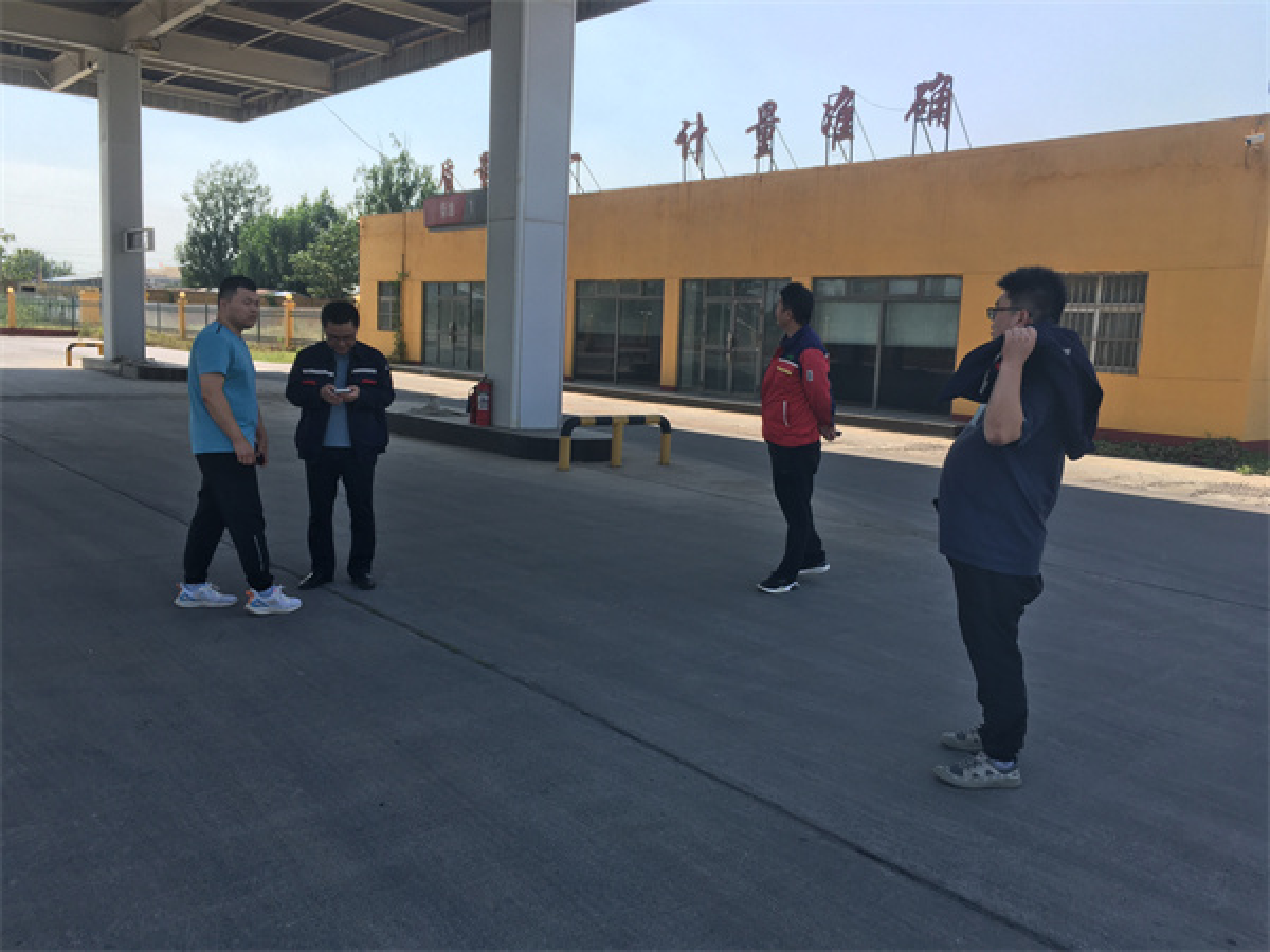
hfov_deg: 61.7
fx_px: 1064
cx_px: 635
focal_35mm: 29
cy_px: 476
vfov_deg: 48.2
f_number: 2.2
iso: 25
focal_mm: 4.15
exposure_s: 1/938
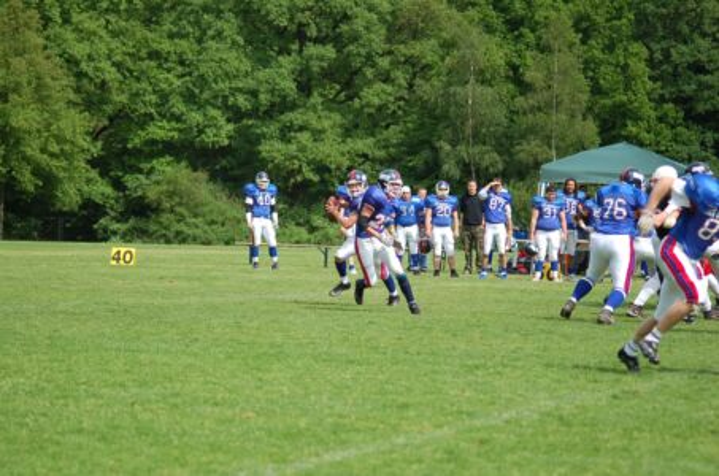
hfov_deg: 13.7
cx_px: 360
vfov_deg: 9.1
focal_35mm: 150
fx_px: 2990
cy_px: 238
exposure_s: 1/1000
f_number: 4.5
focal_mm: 100
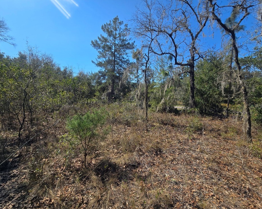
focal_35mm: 14
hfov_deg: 100.7
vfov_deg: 88.0
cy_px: 106
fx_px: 109
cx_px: 130
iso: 50
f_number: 2.2
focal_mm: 2.2
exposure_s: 1/1709
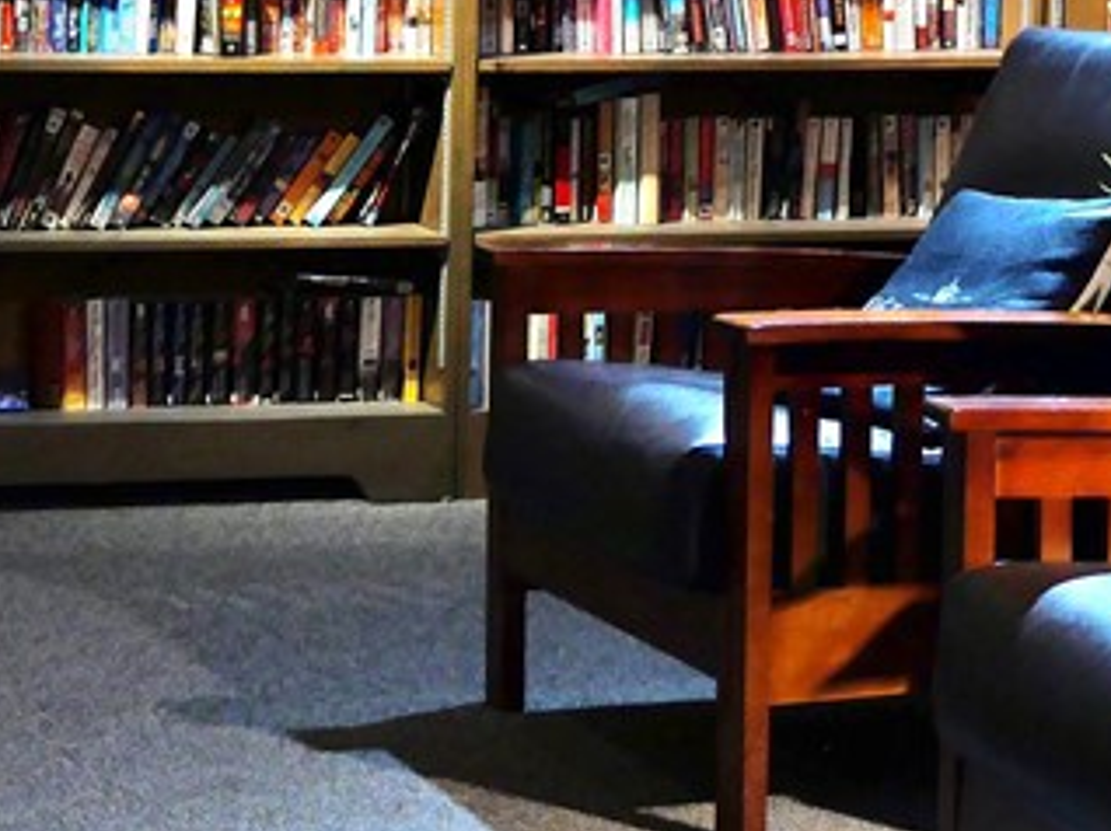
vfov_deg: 12.5
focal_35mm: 116
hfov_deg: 17.0
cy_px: -115
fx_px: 3720
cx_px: 493
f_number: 3.9
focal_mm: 18
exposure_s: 1/40
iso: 320
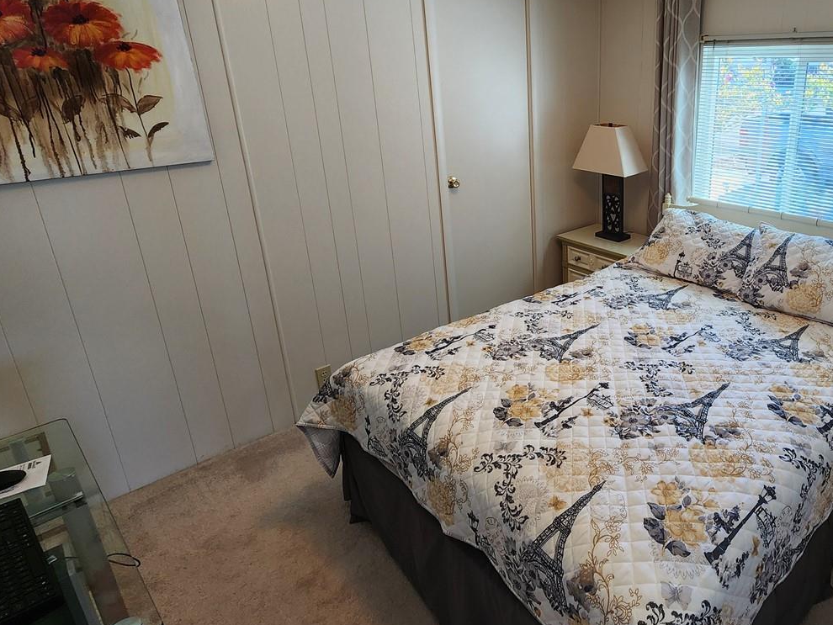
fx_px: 505
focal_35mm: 21
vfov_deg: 63.0
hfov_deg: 74.6
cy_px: 253
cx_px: 601
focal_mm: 2.2
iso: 80
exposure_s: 1/60
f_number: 2.2
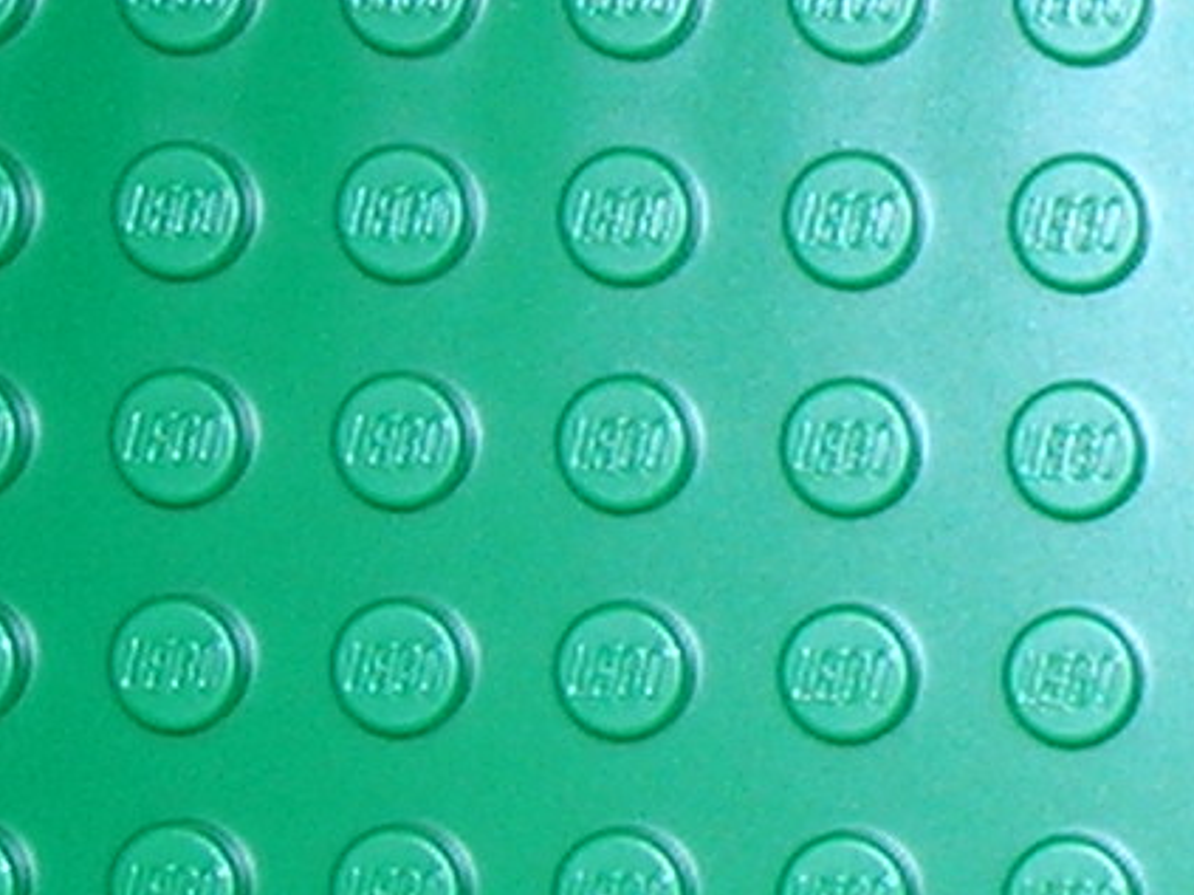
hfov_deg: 7.9
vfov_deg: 6.4
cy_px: 909
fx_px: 8035
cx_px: 2910
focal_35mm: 233
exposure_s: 1/60.1
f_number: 2.8
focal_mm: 7.8
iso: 64
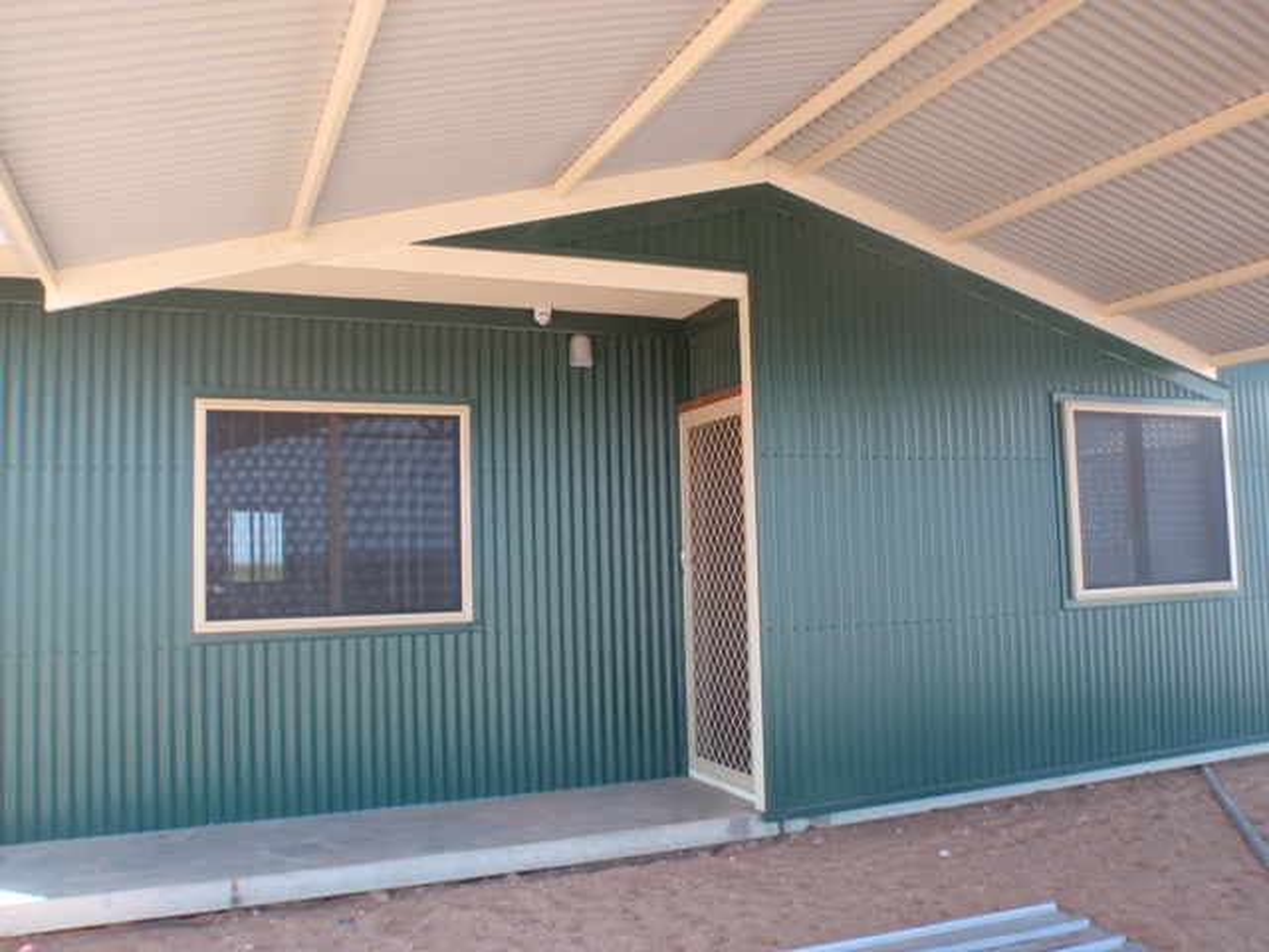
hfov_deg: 63.4
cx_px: 634
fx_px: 1026
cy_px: 476
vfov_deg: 49.7
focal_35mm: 28
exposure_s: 1/60
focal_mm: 5
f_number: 4
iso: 64
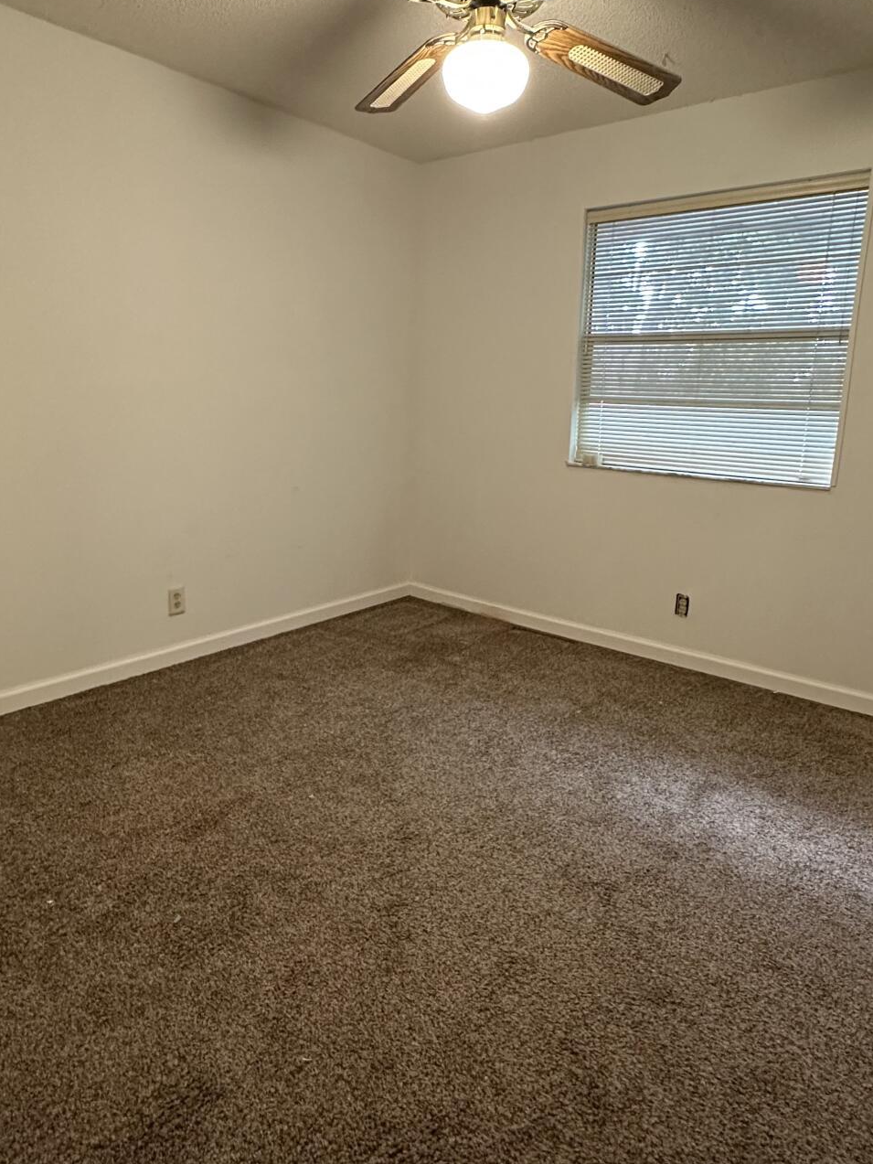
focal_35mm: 22
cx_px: 435
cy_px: 535
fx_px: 740
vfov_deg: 76.2
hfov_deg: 61.1
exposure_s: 1/60
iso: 500
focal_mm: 2.22
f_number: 2.2
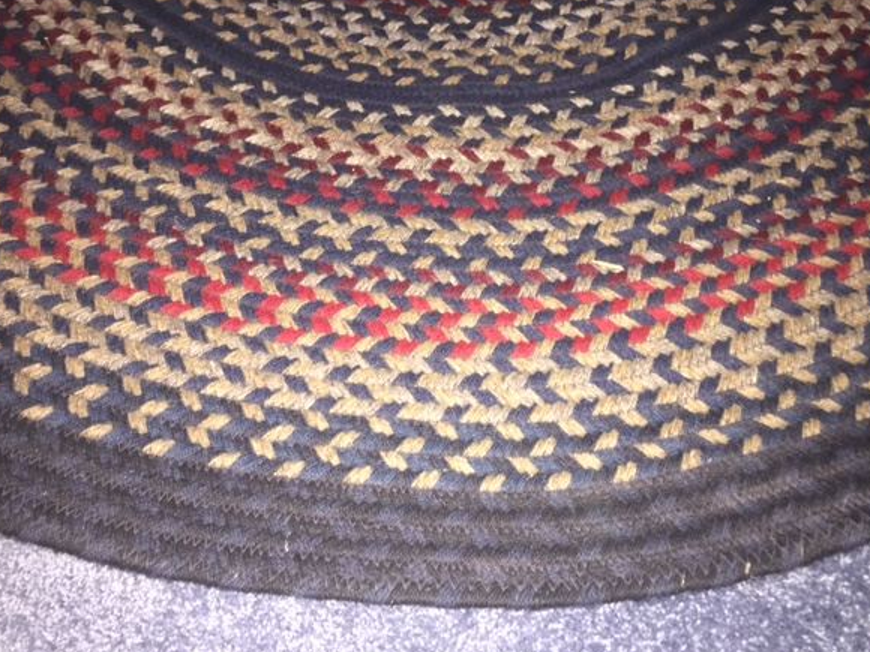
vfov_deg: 44.2
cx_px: 412
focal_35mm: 32
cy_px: 313
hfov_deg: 56.8
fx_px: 804
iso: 125
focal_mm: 4.15
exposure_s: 1/16
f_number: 2.2
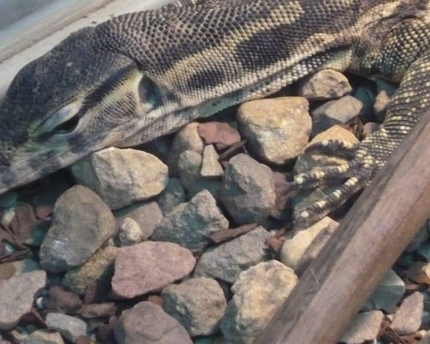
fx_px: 2228
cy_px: 81
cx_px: 234
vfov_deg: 8.8
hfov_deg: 11.0
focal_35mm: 175
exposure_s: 1/25
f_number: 5.1
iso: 800
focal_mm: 16.5
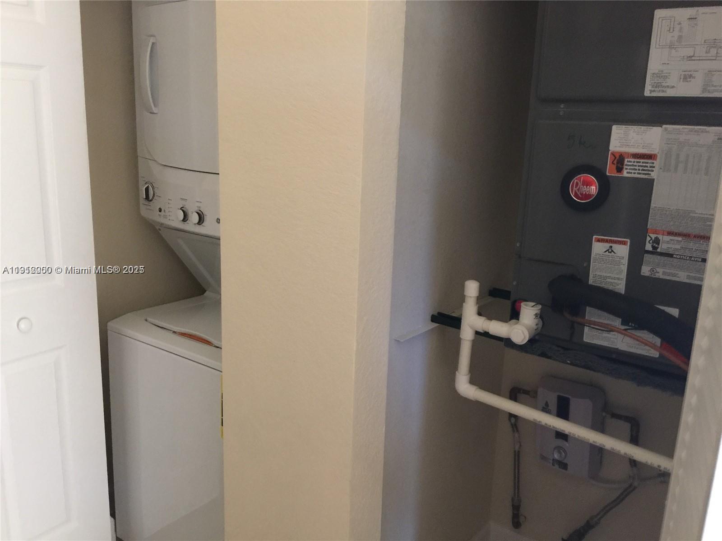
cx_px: 361
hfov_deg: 61.7
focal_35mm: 29
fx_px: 605
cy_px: 270
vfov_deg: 48.2
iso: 80
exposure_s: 1/4
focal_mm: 4.15
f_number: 2.2
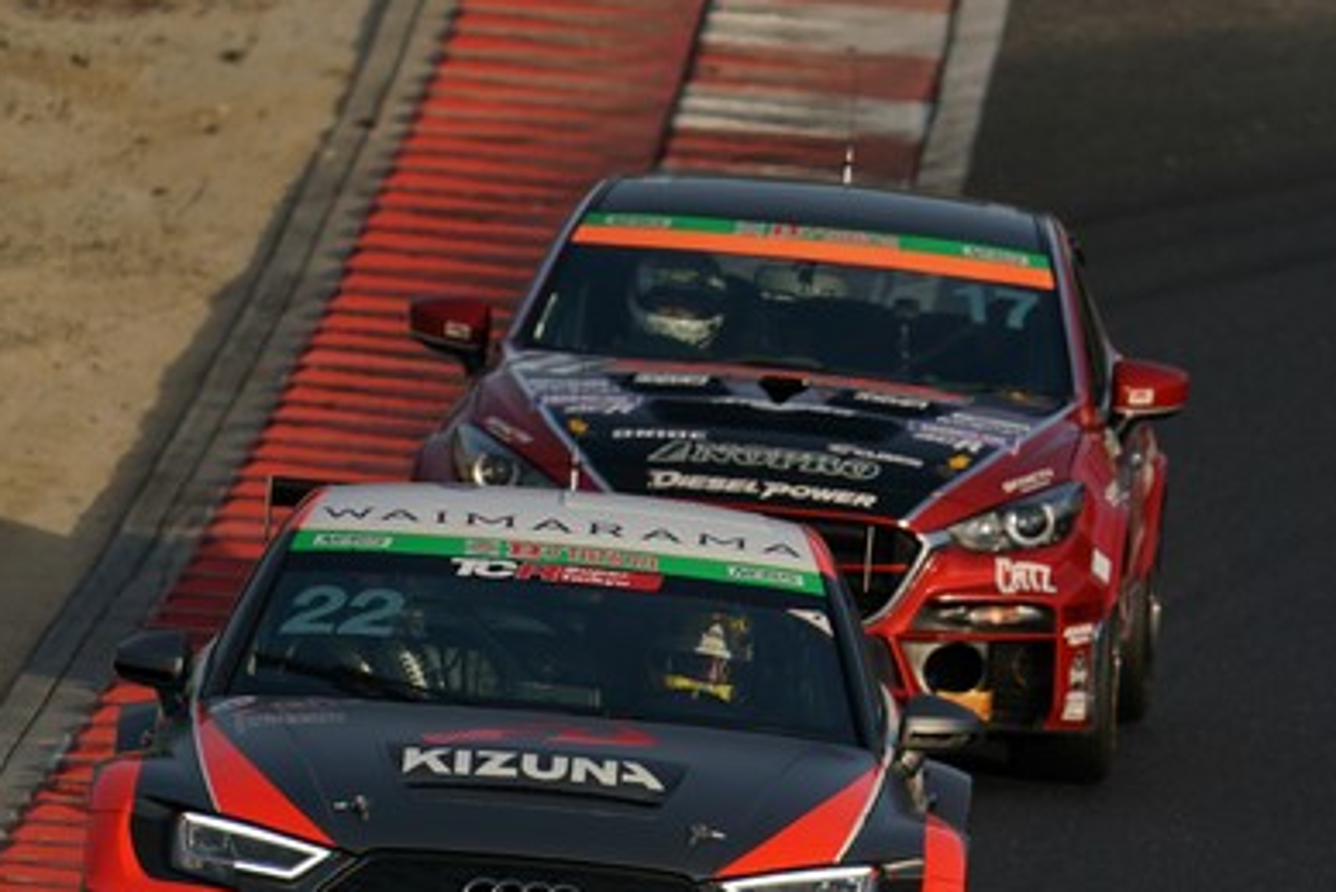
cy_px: 510
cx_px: 1112
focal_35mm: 1114
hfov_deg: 1.9
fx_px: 41355
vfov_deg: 1.2
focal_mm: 600
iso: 200
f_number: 6.3
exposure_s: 1/1000
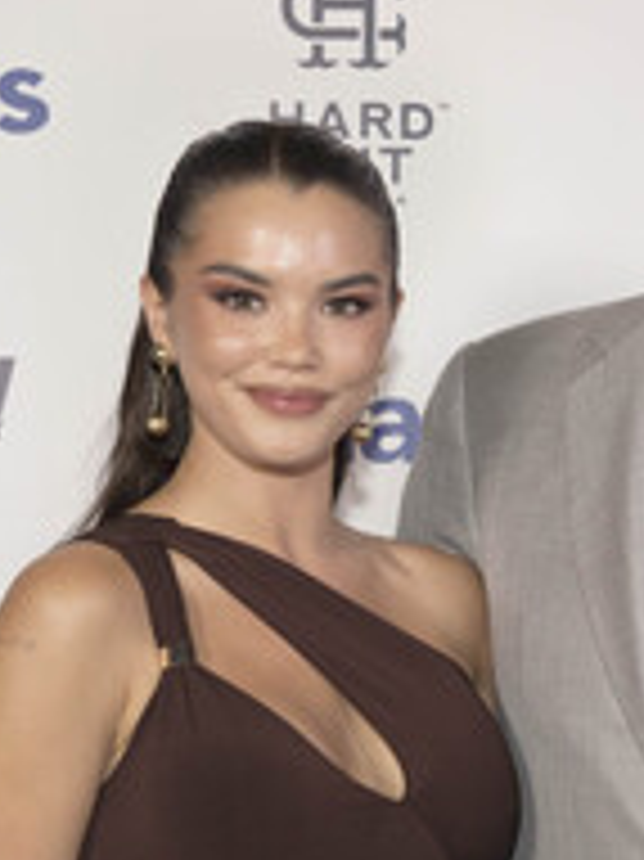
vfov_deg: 21.1
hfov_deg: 15.6
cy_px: 473
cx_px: 619
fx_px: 2309
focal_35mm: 93
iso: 800
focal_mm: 41
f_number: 5
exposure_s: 1/200
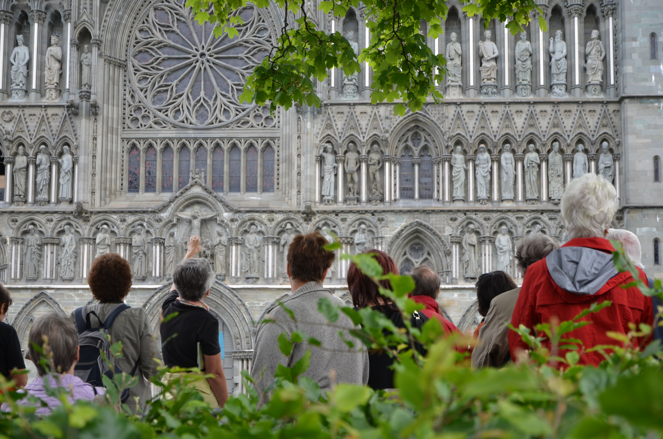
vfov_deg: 21.5
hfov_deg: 32.0
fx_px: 1158
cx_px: 332
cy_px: 220
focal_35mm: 63
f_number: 4.8
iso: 100
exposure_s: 1/80
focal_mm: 42
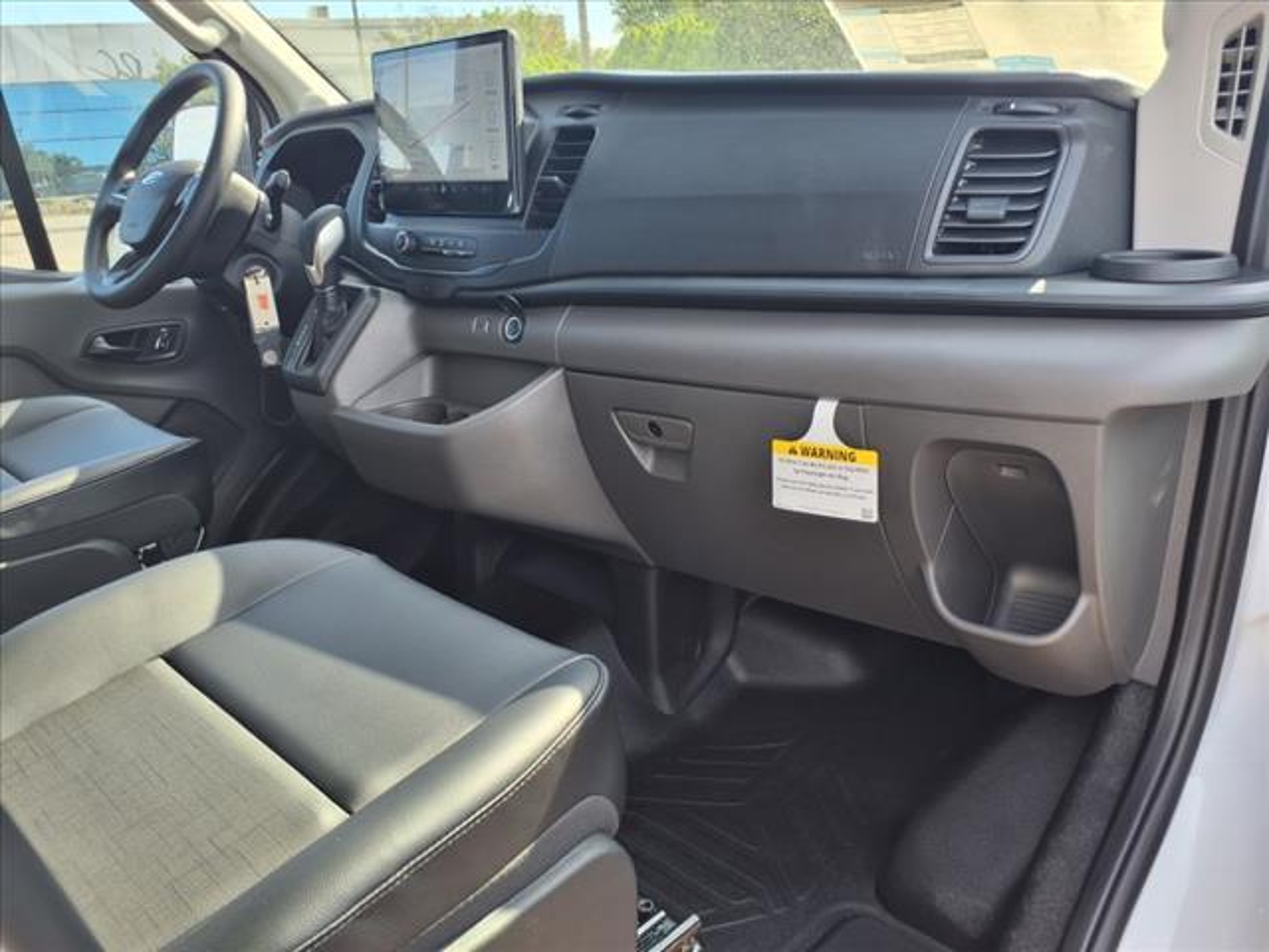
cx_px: 634
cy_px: 476
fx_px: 990
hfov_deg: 65.3
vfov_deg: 51.4
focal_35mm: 27
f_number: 1.9
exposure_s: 1/152
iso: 40
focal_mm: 3.58
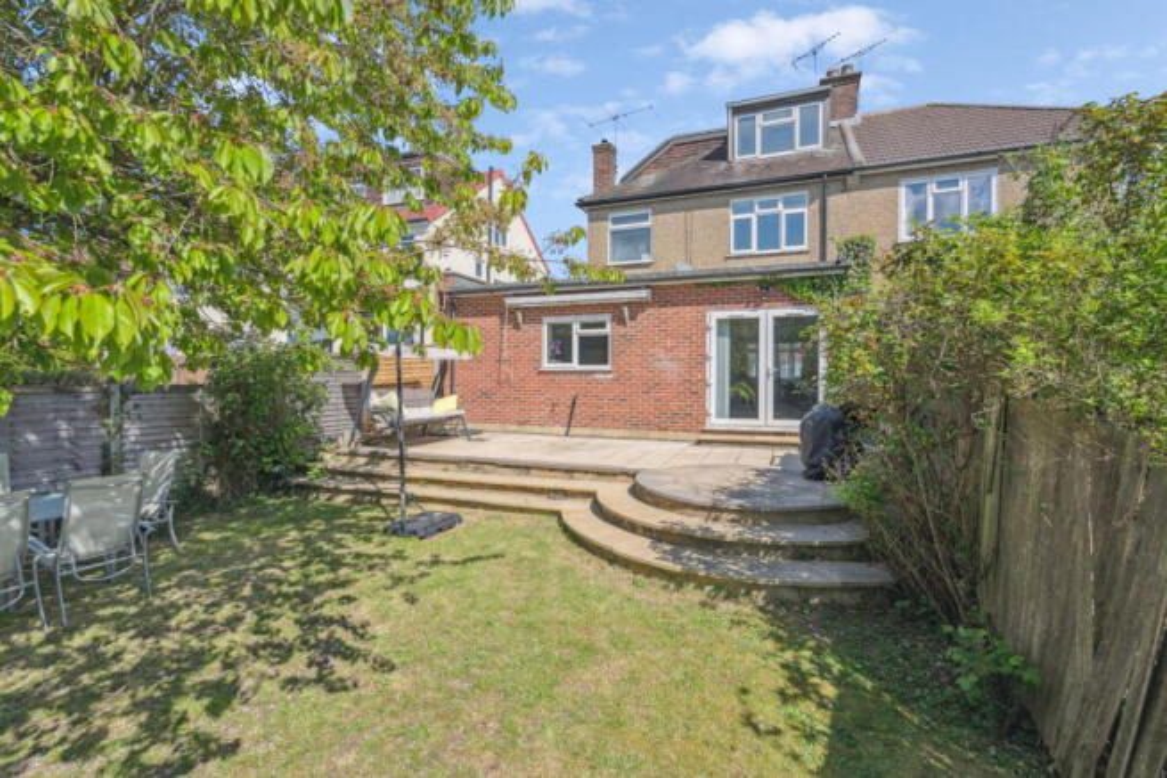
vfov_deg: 73.8
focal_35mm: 16
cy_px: 389
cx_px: 584
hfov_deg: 96.7
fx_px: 519
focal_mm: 16
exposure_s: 1/1250
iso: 400
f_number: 7.1
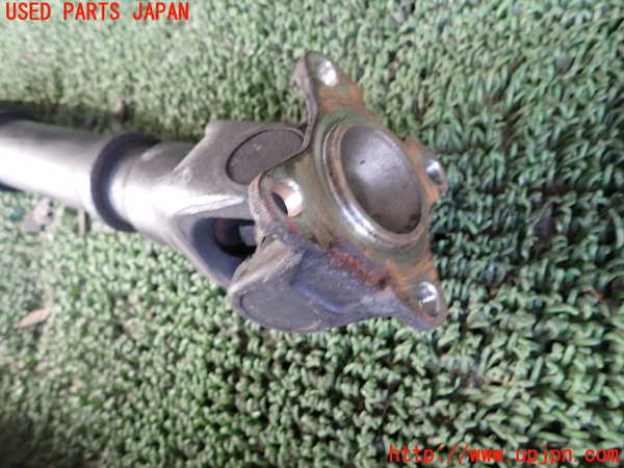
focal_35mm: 25
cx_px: 312
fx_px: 451
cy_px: 234
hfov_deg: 69.4
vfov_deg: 54.9
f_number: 2
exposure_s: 1/60
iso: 200
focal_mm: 4.5
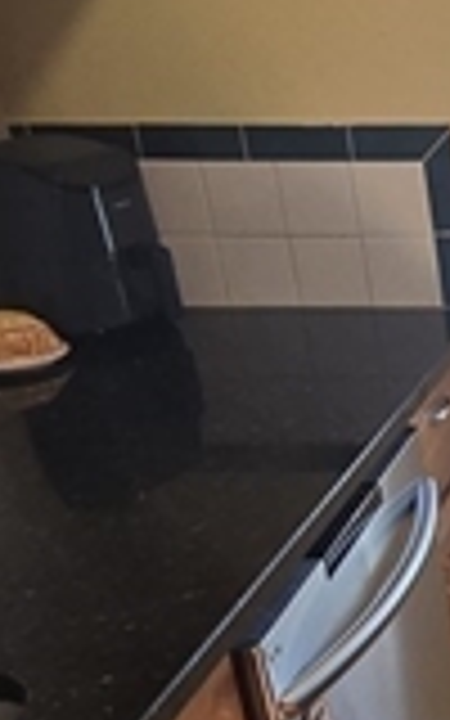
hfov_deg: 15.7
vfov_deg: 30.1
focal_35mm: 66
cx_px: 891
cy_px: 608
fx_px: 1295
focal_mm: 2.2
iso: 125
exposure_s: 1/60
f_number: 2.2
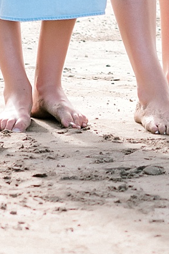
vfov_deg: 3.8
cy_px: -509
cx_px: 307
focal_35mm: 529
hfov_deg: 2.6
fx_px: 3722
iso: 250
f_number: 2.8
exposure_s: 1/2500
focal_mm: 85
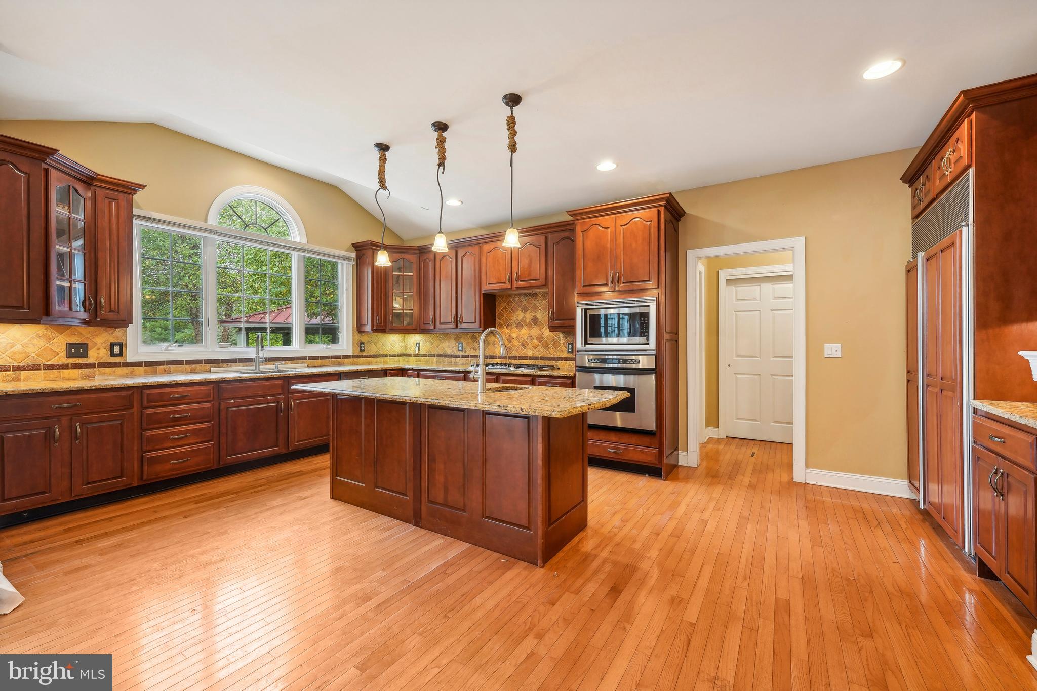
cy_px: 346
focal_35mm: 14
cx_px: 518
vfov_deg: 81.2
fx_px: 403
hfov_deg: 104.3
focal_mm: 14
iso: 500
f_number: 8
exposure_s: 1/25
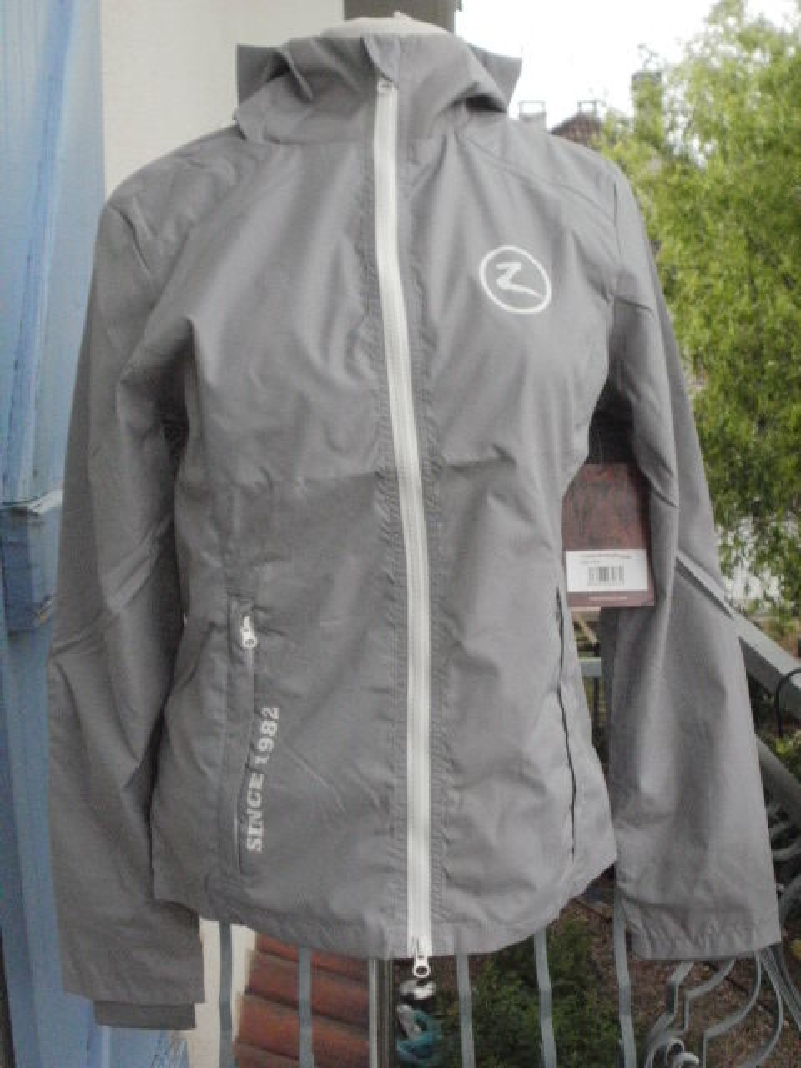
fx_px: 1358
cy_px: 534
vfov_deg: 42.9
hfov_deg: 32.9
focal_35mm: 44
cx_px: 400
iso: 800
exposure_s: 1/160
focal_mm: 7.7
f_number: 4
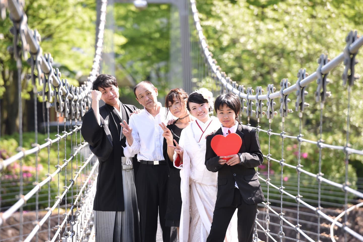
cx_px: 182
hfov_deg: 10.3
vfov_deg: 6.9
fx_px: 2017
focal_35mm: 200
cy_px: 121
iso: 400
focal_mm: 200
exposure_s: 1/500
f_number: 5.6
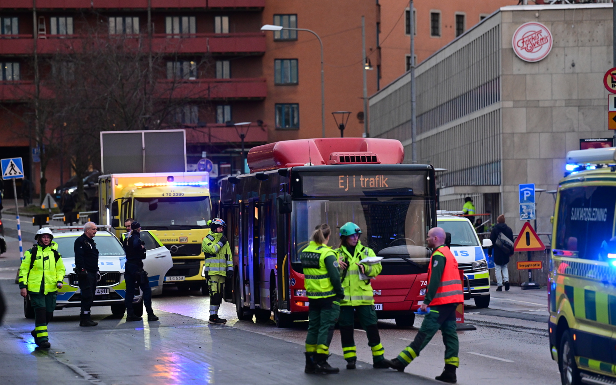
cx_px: 308
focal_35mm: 194
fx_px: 3257
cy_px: 203
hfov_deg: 10.8
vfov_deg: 6.8
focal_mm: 190
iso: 3200
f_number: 4.5
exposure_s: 1/500
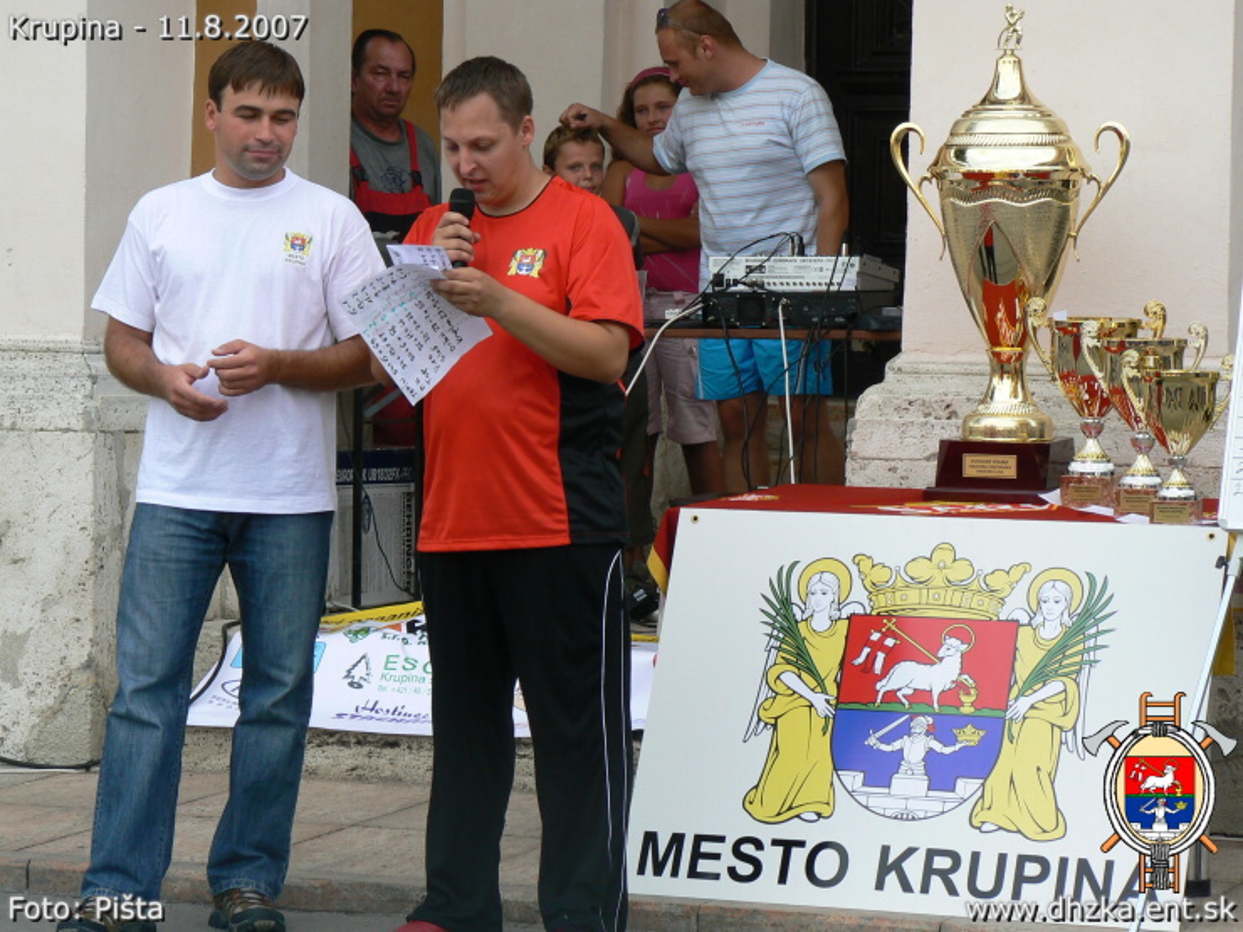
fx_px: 4560
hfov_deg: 15.5
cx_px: 622
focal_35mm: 127
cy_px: 466
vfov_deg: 11.7
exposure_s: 1/200
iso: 80
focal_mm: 21.2
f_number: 5.6
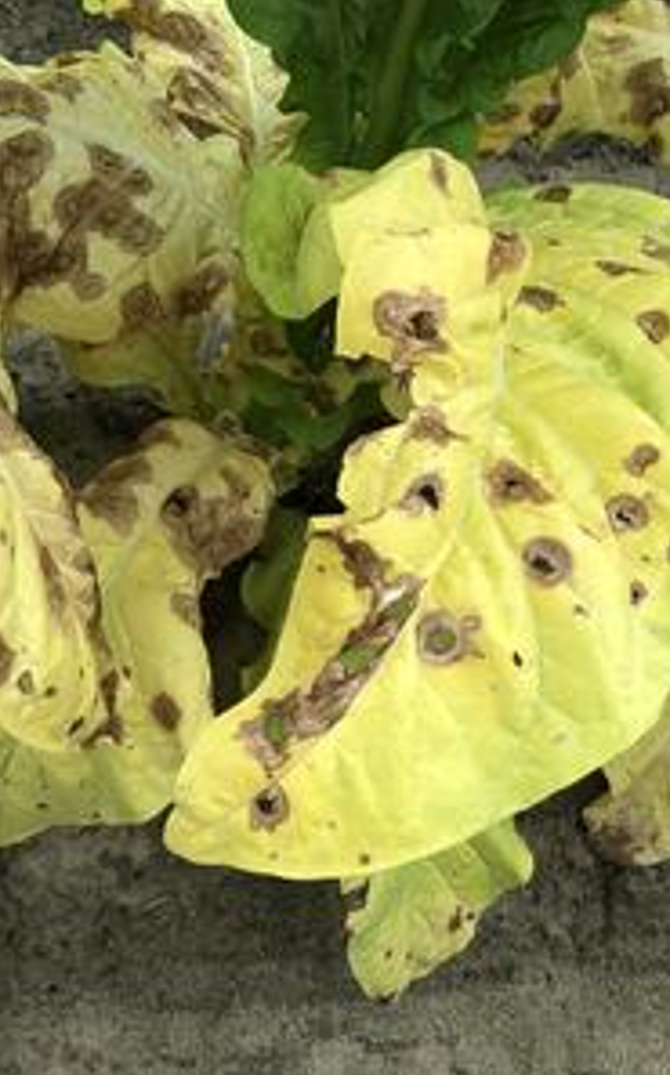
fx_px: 1171
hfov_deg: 31.1
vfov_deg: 49.3
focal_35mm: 40
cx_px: 138
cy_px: 539
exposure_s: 1/292
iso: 20
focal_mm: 3.99
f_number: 1.8
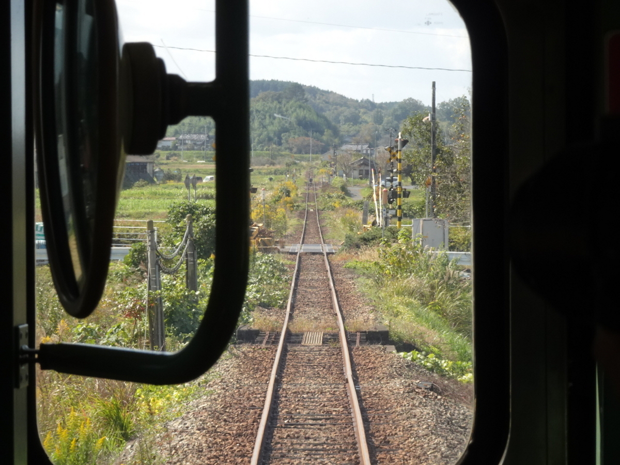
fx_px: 2937
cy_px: 232
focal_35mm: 164
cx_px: 310
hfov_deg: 12.0
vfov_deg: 9.1
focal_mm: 26.12
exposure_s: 1/160
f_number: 8
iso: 200
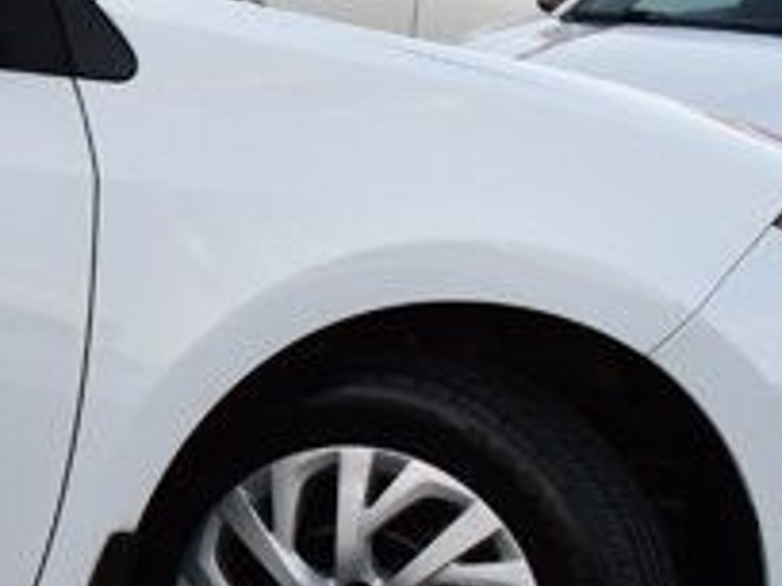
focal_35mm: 174
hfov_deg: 10.5
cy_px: 417
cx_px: -751
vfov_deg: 8.5
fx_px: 3931
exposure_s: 1/50
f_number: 8
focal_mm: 24
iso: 400
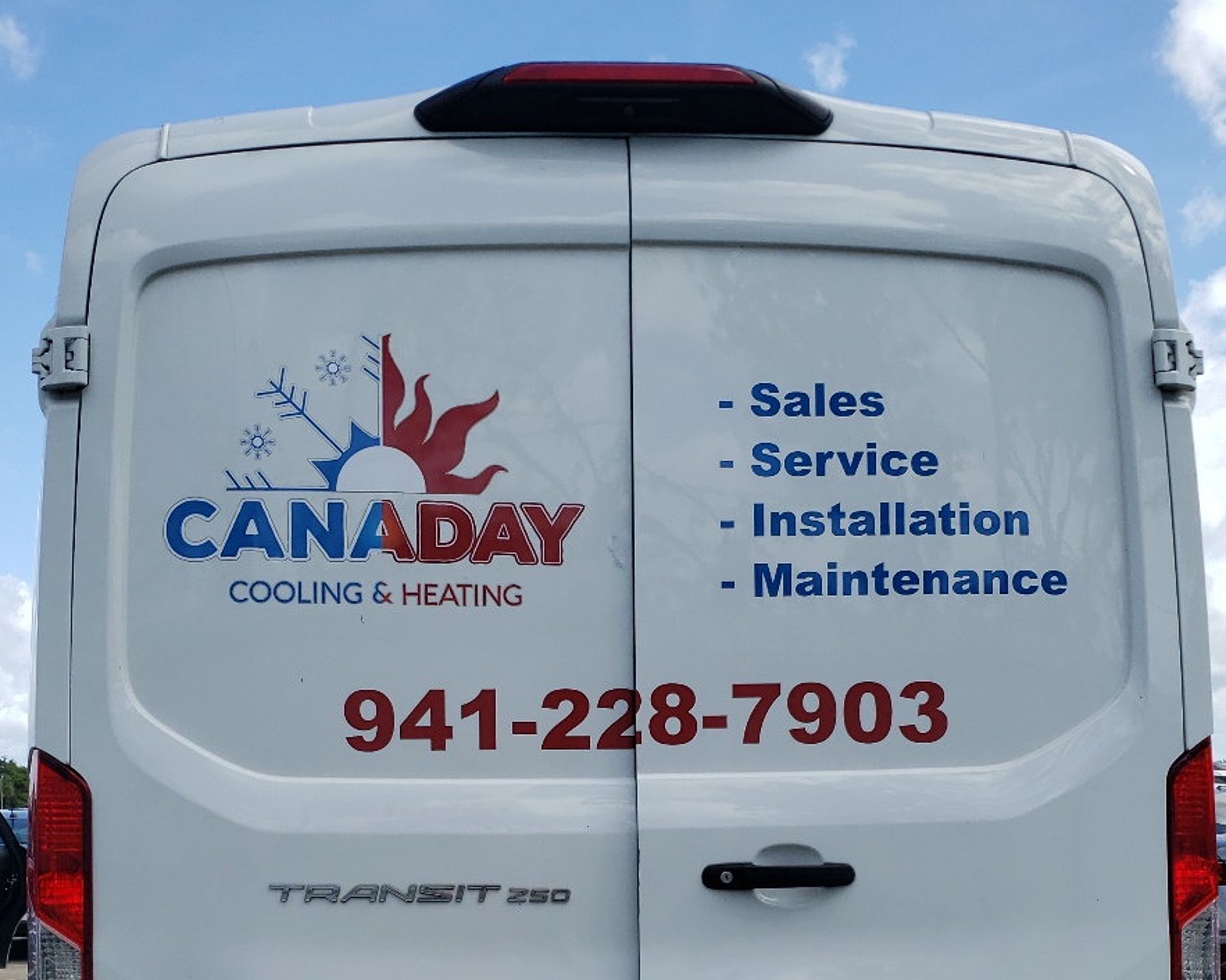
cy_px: 813
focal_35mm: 46
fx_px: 1669
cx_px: 658
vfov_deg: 31.7
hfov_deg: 40.3
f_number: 1.5
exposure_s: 1/2500
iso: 50
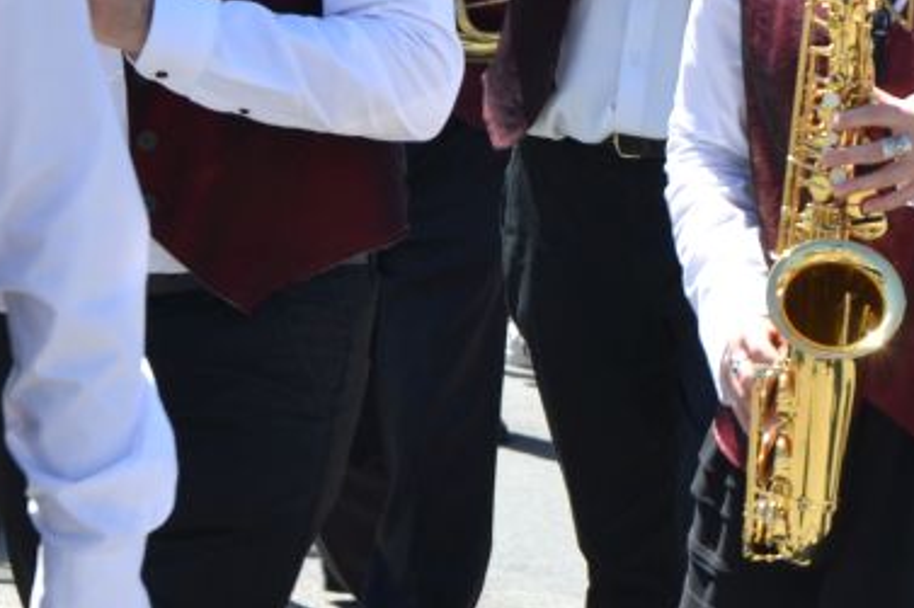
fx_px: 7511
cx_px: 989
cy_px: 184
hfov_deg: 6.9
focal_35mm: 296
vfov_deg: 4.6
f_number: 6.3
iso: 100
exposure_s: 1/160
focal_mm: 62
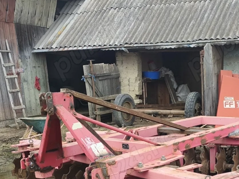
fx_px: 380
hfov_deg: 34.2
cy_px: 185
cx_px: 181
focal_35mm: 55
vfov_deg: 25.1
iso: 50
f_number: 1.65
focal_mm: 6.14
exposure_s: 1/197
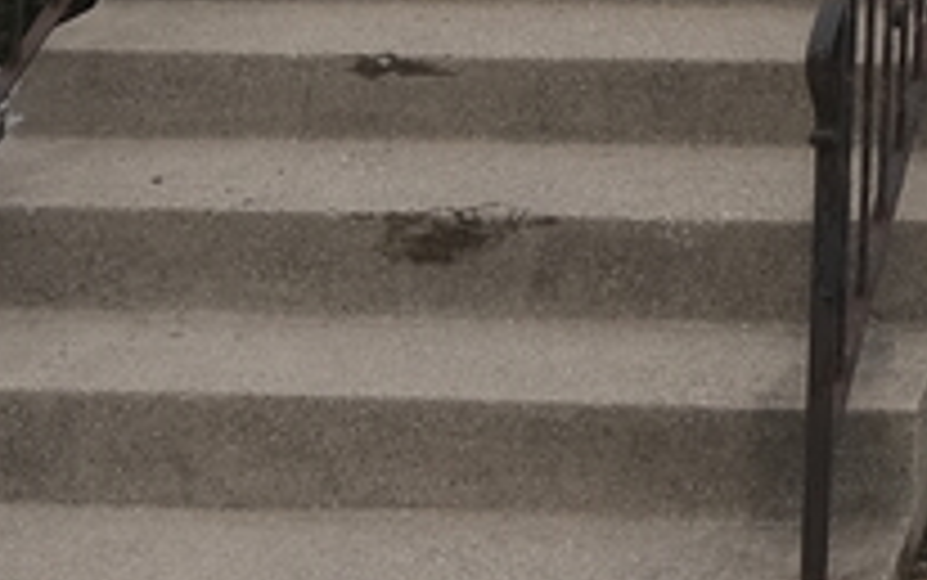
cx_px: 1400
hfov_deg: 19.0
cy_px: -949
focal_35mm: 96
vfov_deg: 10.9
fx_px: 2427
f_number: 7.1
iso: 160
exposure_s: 1/250
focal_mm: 8
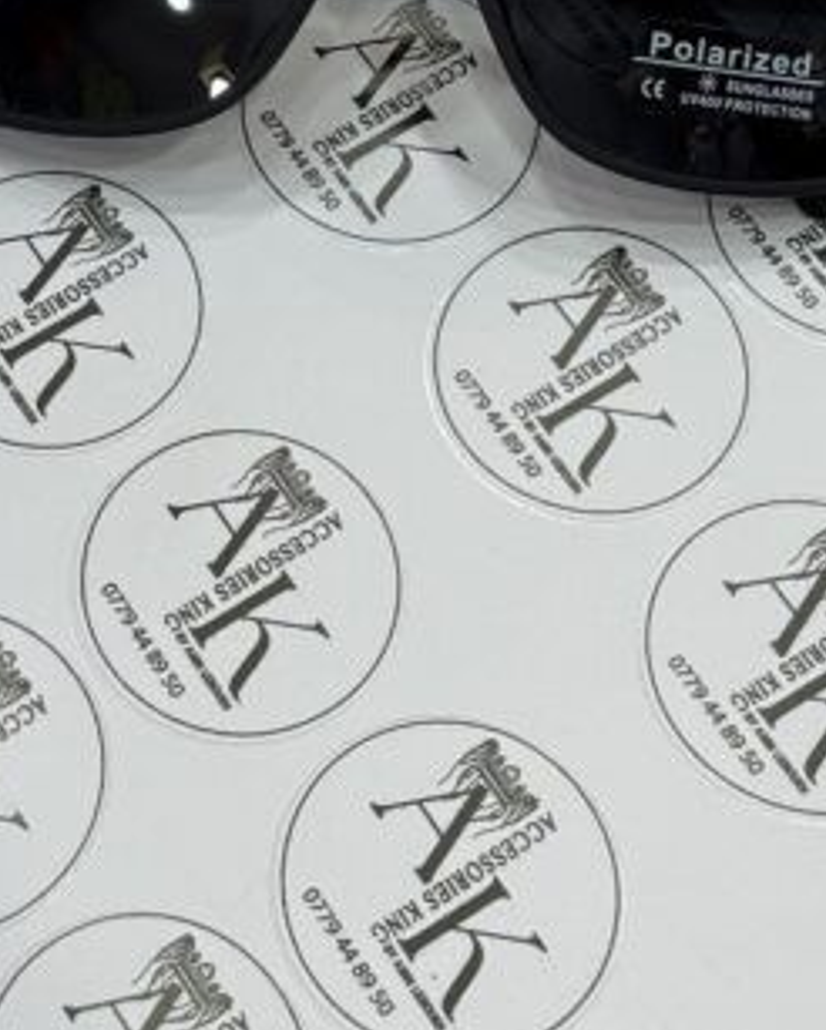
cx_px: 118
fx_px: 3724
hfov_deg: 12.6
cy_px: -70
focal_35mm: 122
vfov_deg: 15.4
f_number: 1.78
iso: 50
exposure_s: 1/123
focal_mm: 6.76
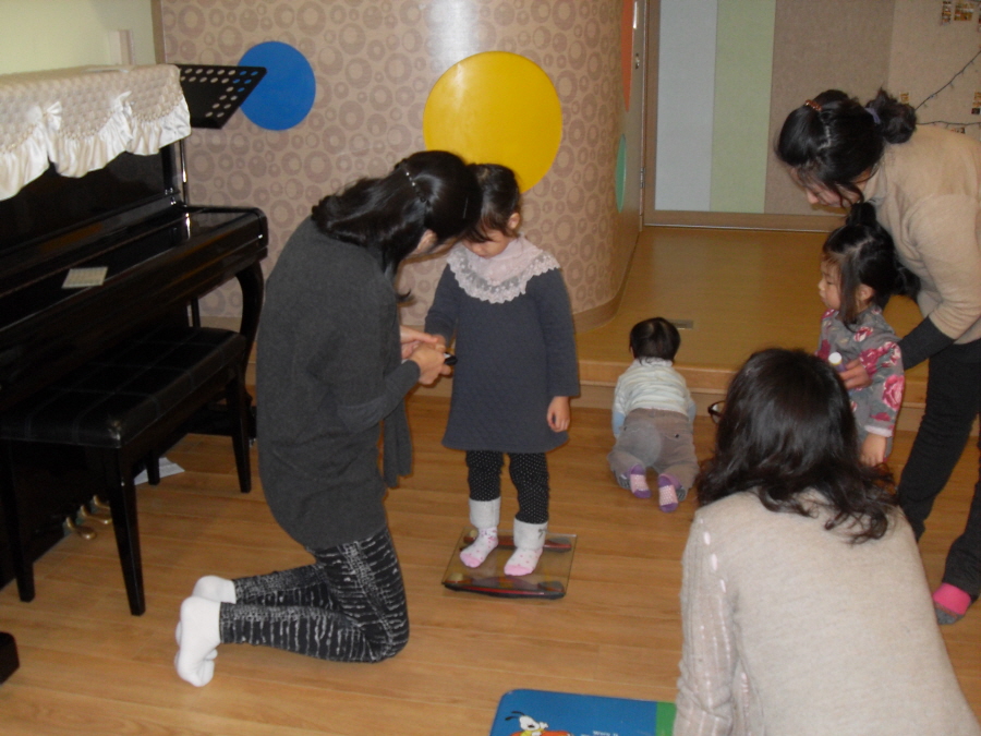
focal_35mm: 37
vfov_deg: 38.7
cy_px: 368
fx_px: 1049
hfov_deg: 50.1
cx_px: 490
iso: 160
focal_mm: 6.3
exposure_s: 1/45
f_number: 2.8
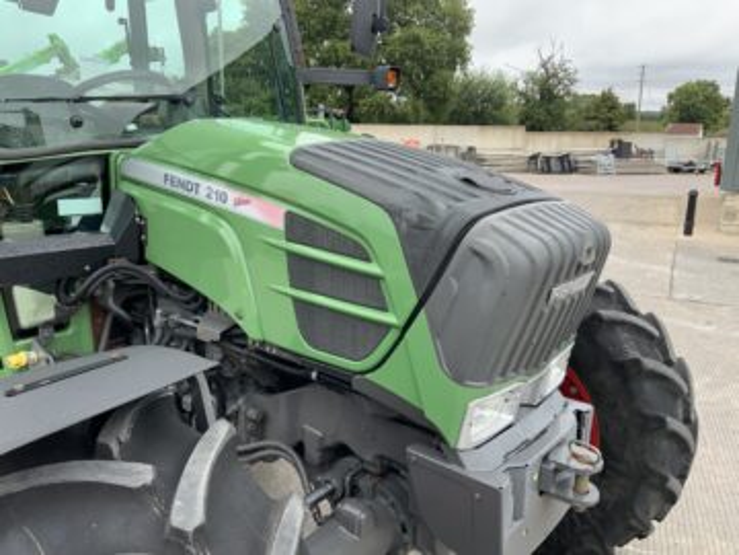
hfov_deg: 61.7
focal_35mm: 29
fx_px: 619
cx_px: 370
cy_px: 278
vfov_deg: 48.2
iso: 16
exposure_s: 1/435
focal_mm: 3
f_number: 1.8
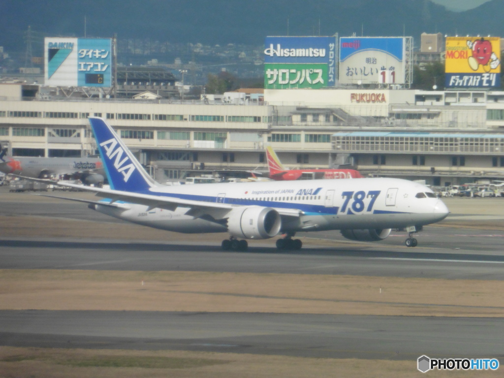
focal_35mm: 409
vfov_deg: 3.6
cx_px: 252
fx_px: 5955
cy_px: 189
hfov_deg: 4.8
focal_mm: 73.1
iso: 400
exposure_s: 1/2000
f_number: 6
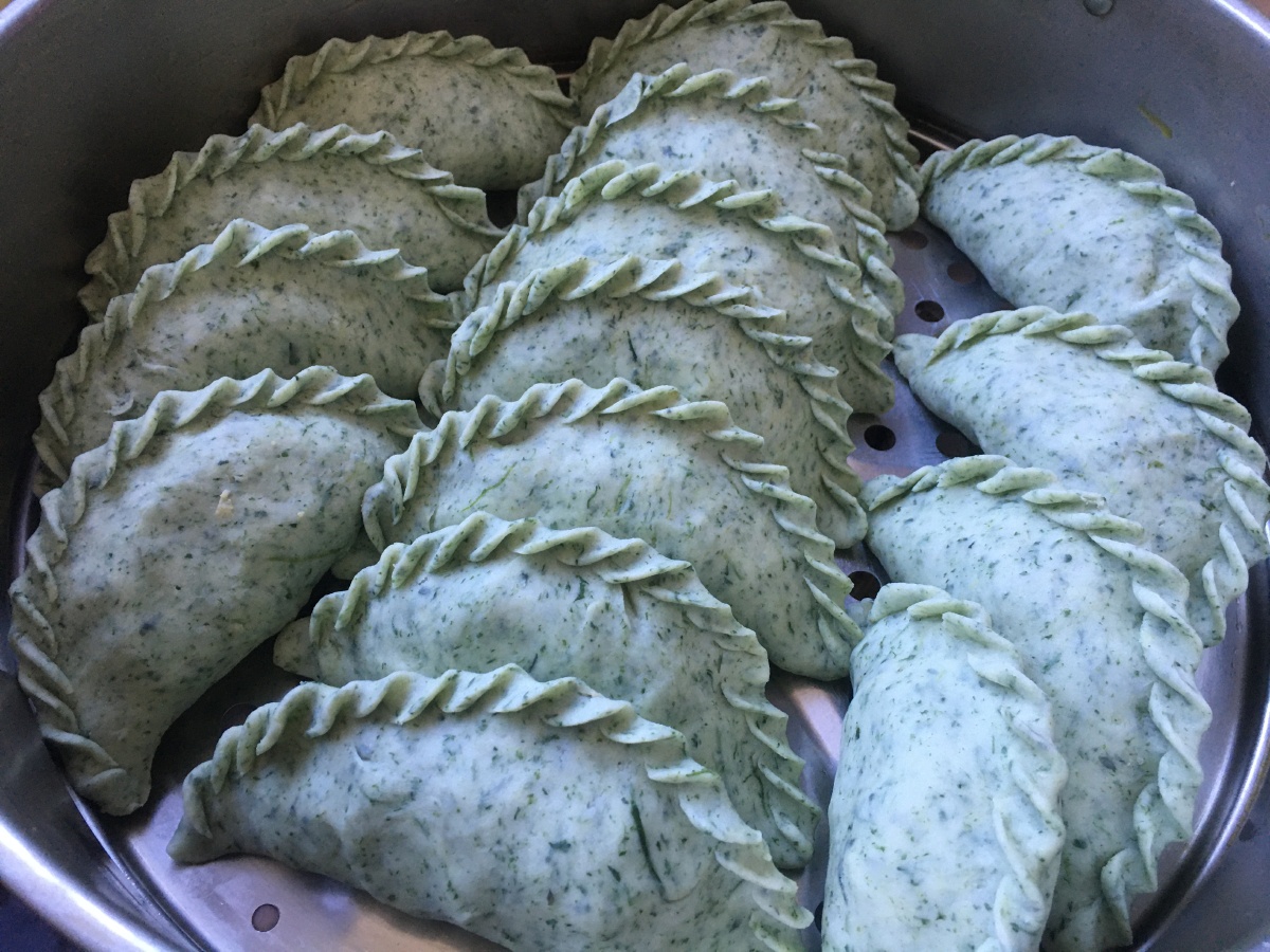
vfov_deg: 48.2
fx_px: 1064
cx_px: 635
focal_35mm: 29
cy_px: 476
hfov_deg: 61.7
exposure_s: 1/17
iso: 64
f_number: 2.2
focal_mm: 4.15
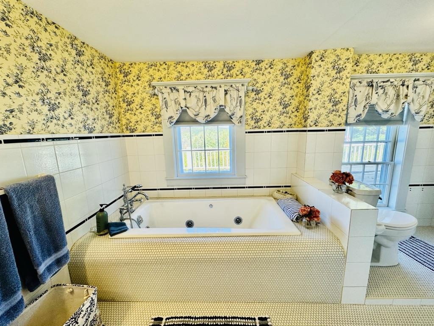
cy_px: 163
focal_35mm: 14
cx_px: 217
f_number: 2.2
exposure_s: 1/120
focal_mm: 2.22
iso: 100
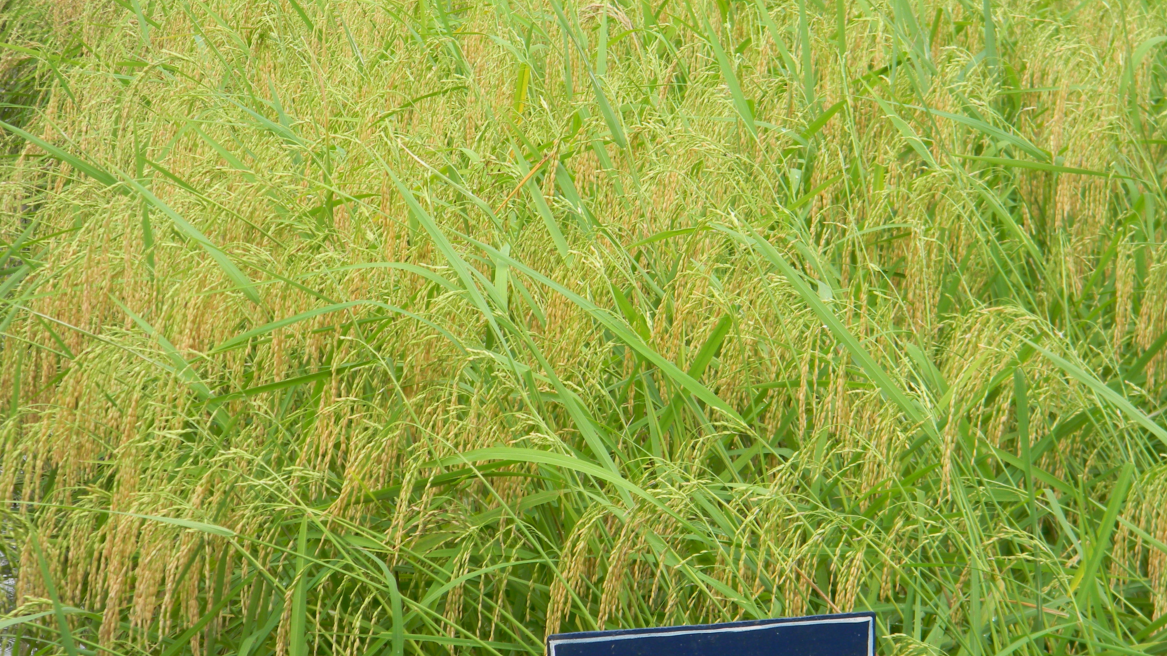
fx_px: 5013
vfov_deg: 7.5
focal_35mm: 162
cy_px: 350
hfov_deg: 13.3
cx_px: 585
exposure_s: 1/125
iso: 80
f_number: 5
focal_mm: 26.8
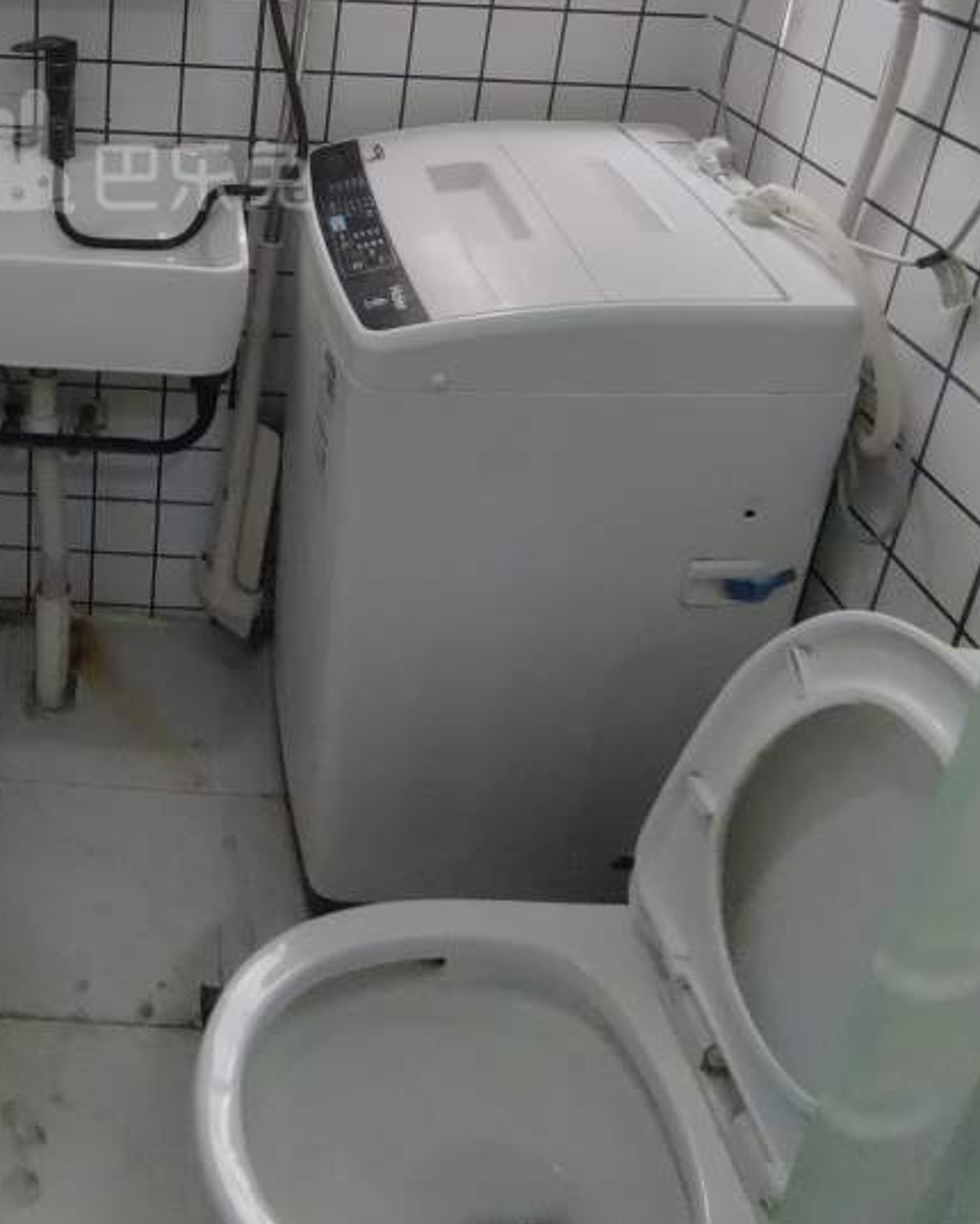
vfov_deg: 51.4
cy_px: 154
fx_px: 1123
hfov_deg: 43.7
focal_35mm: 31
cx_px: 130
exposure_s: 1/100
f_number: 2.2
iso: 64
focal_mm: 1.68
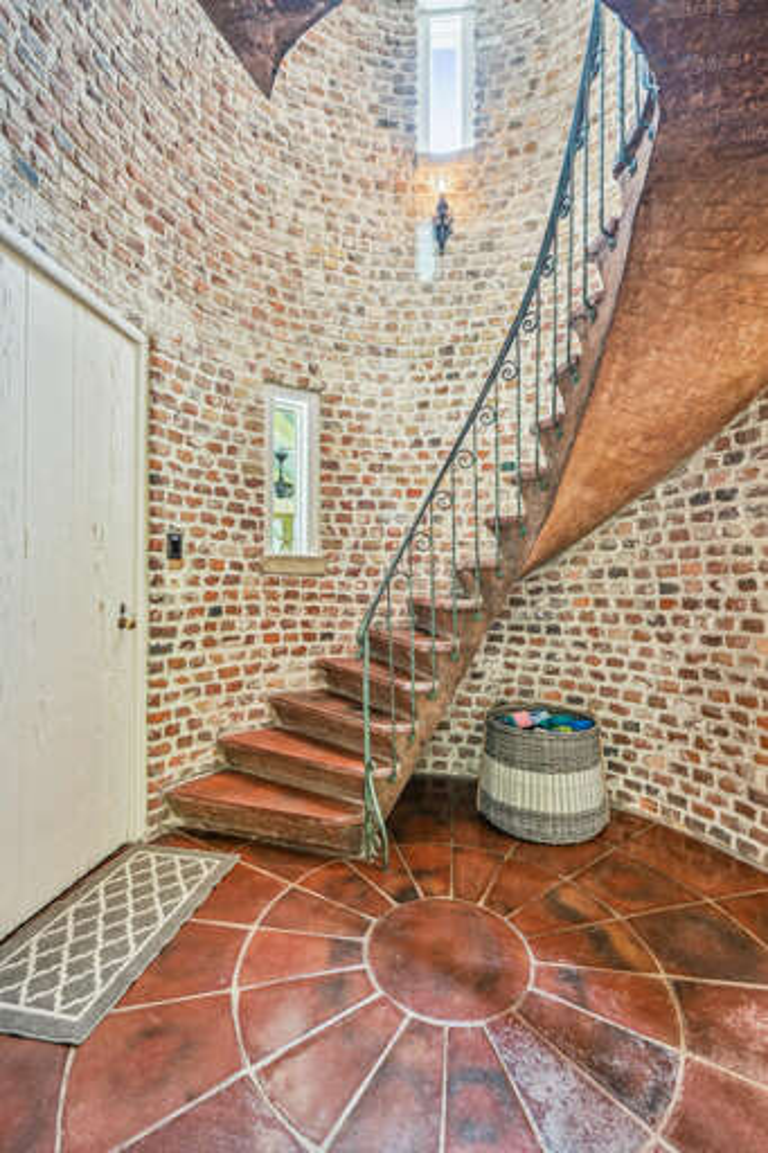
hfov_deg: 81.2
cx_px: 384
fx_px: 448
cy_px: 576
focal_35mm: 14
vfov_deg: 104.3
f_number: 8
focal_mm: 14
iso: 100
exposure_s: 1
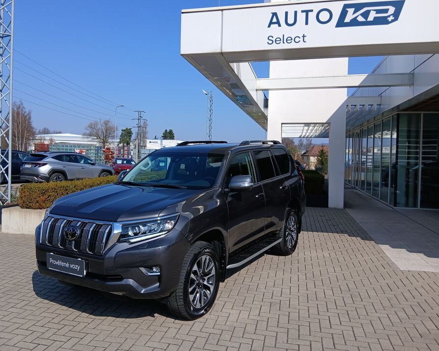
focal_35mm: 29
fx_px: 377
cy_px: 164
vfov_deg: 49.9
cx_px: 196
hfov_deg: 60.3
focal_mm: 3.98
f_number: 1.8
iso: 20
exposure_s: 1/742
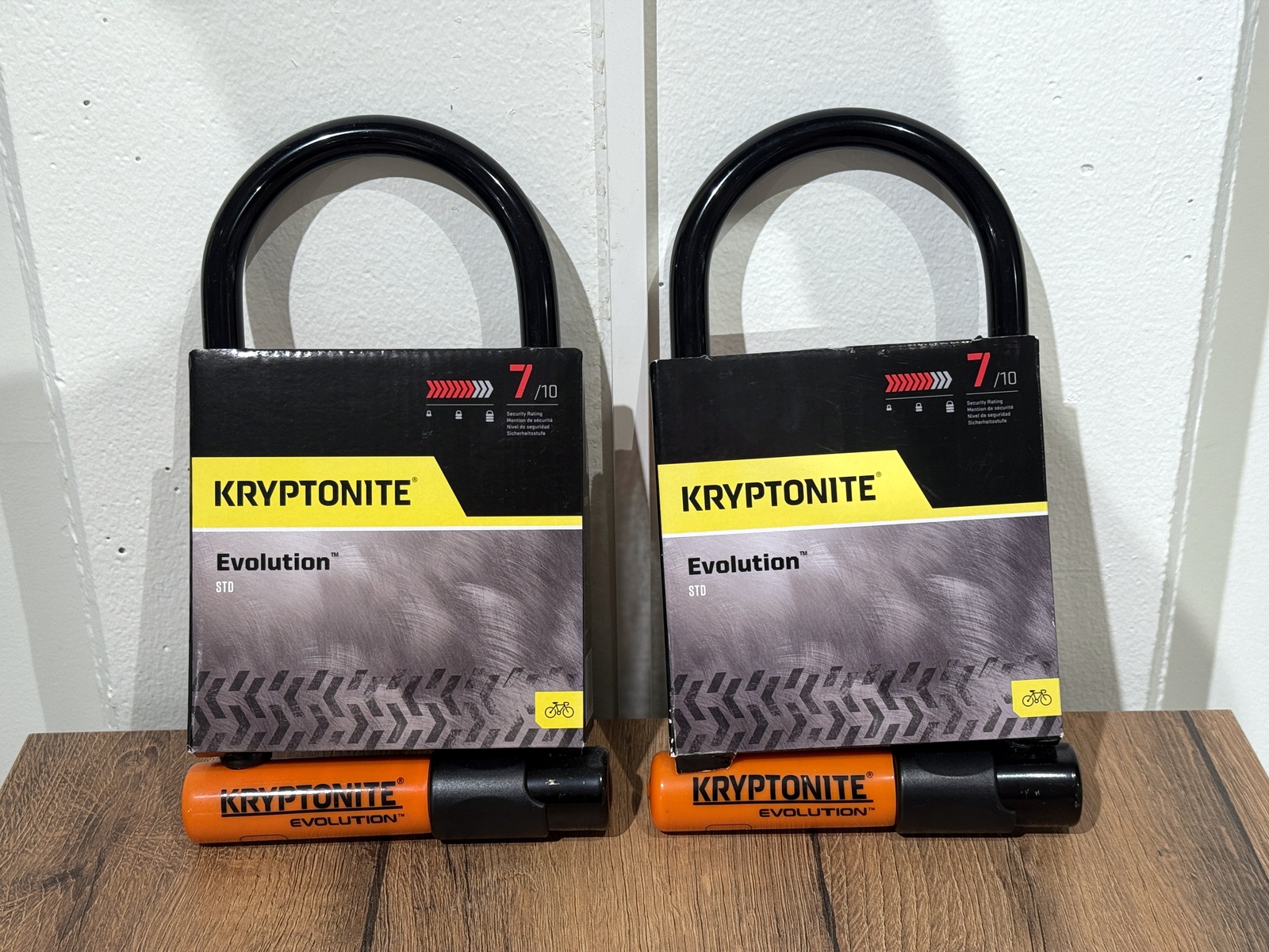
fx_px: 1760
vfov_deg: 30.3
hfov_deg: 39.7
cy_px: 476
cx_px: 634
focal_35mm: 48
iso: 64
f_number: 1.78
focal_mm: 6.76
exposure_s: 1/100
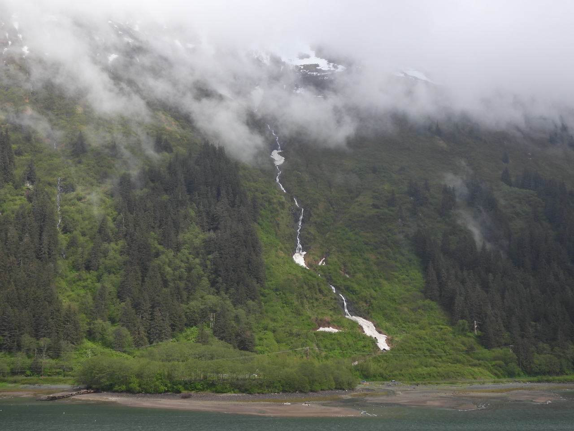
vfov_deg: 29.1
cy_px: 216
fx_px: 829
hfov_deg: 38.2
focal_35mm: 50
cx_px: 287
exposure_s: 1/1000
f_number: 3.5
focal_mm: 8.9
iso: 100
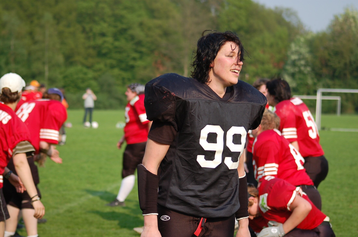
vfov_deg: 11.7
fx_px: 1161
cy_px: 118
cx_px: 179
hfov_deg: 17.5
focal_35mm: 117
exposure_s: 1/1000
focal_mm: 78
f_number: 4
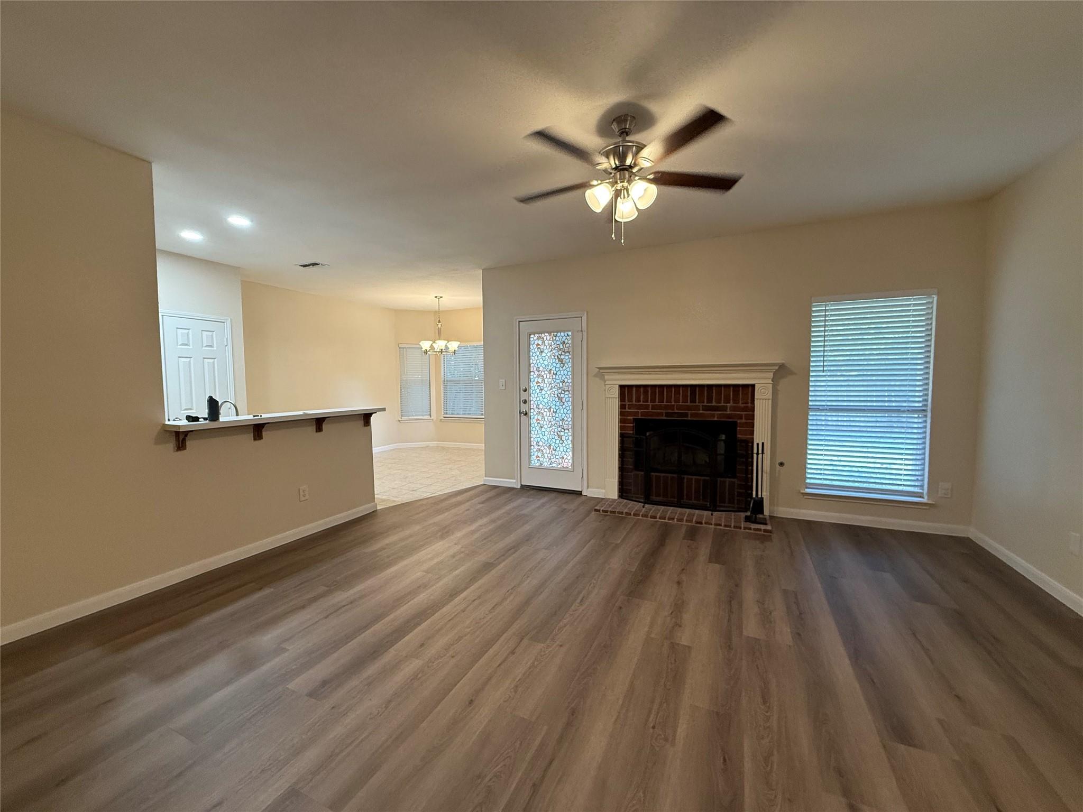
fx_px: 438
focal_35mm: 14
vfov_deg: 85.7
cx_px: 542
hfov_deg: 102.1
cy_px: 406
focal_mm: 2.22
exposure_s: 1/120
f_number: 2.2
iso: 250
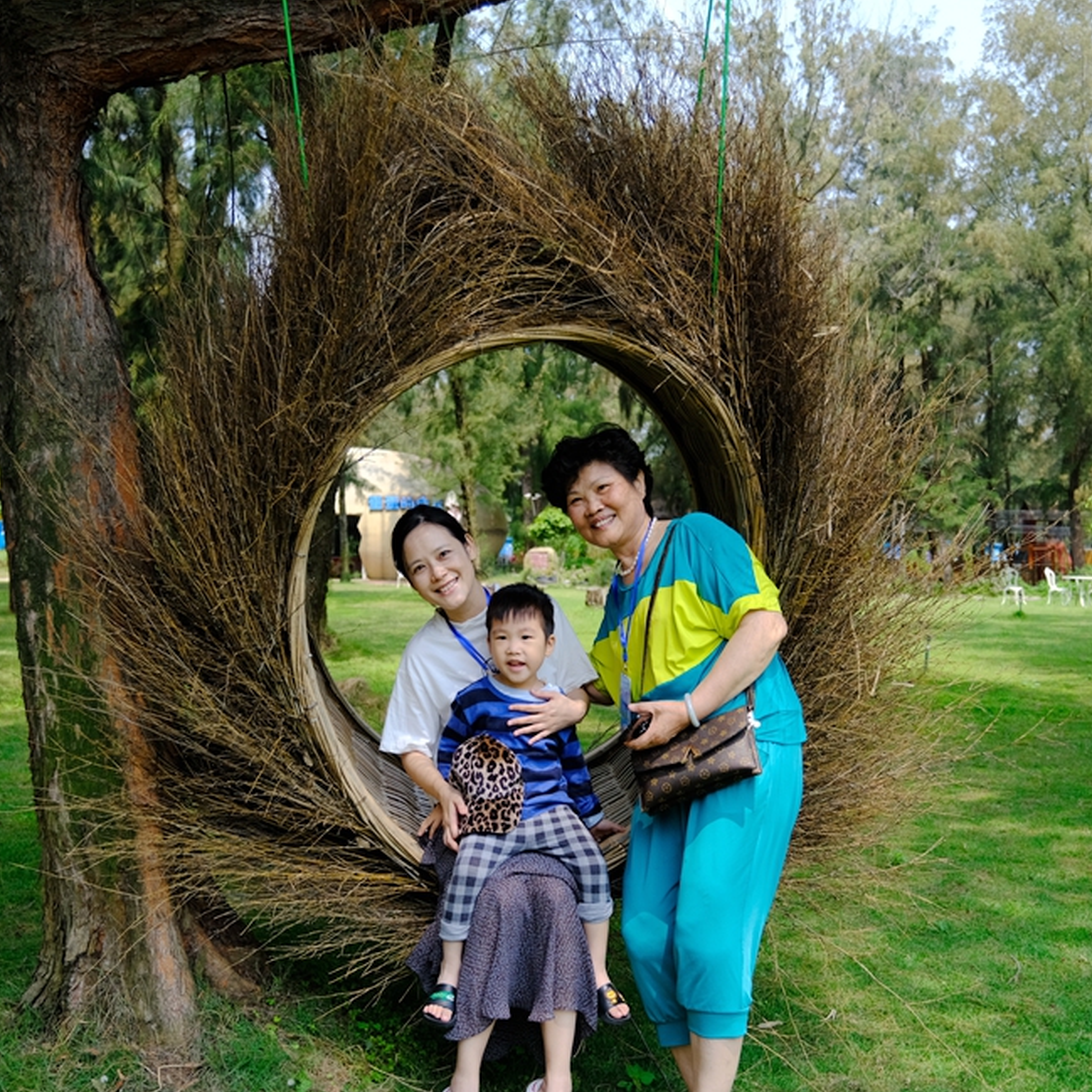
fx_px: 1356
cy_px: 559
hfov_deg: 43.9
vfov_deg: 43.9
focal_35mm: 38
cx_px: 550
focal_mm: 19.4
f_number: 2.8
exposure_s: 1/1000
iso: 200
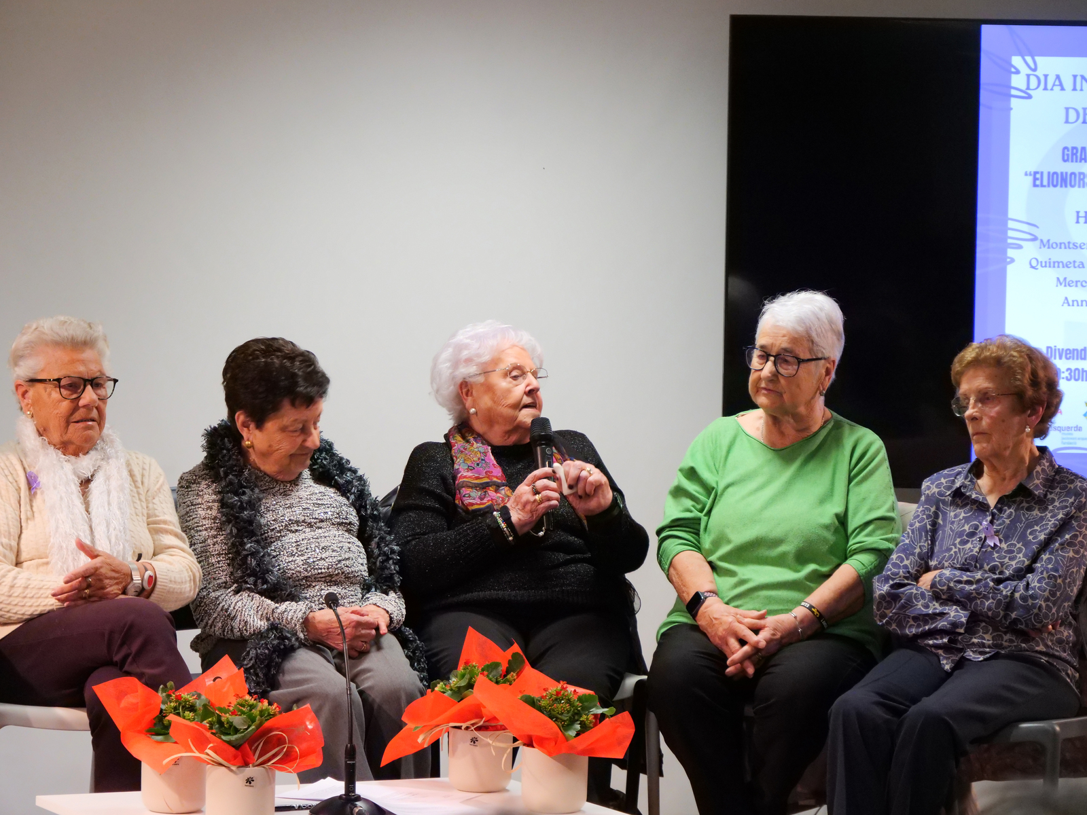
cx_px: 544
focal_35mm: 120
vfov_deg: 12.3
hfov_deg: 16.4
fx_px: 3768
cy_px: 408
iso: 3200
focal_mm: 60
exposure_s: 1/80
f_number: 5.6
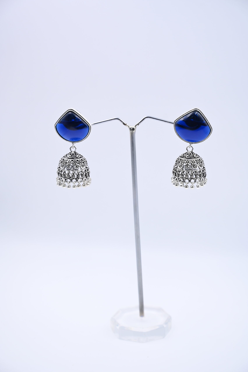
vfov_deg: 28.9
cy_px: 186
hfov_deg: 19.4
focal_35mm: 70
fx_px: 724
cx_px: 124
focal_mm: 70
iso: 320
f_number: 5.6
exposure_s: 1/200
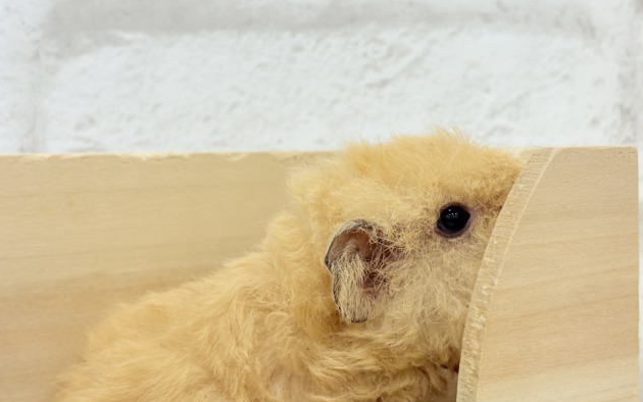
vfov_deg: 23.2
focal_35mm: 56
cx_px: 317
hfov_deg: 36.3
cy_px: 203
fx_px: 982
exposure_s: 1/100
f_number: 1.6
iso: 64
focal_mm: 5.96
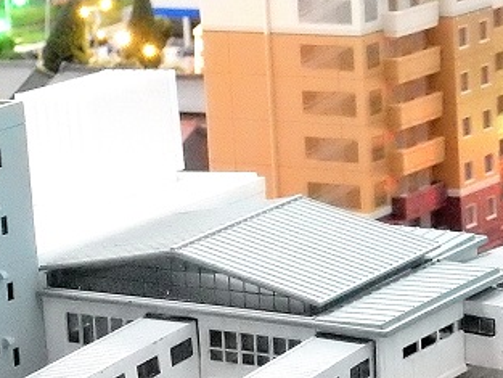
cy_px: 240
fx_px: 2733
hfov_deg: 10.5
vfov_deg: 7.9
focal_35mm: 188
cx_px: 288
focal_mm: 14.9
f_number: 5
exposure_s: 1/50
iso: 3200
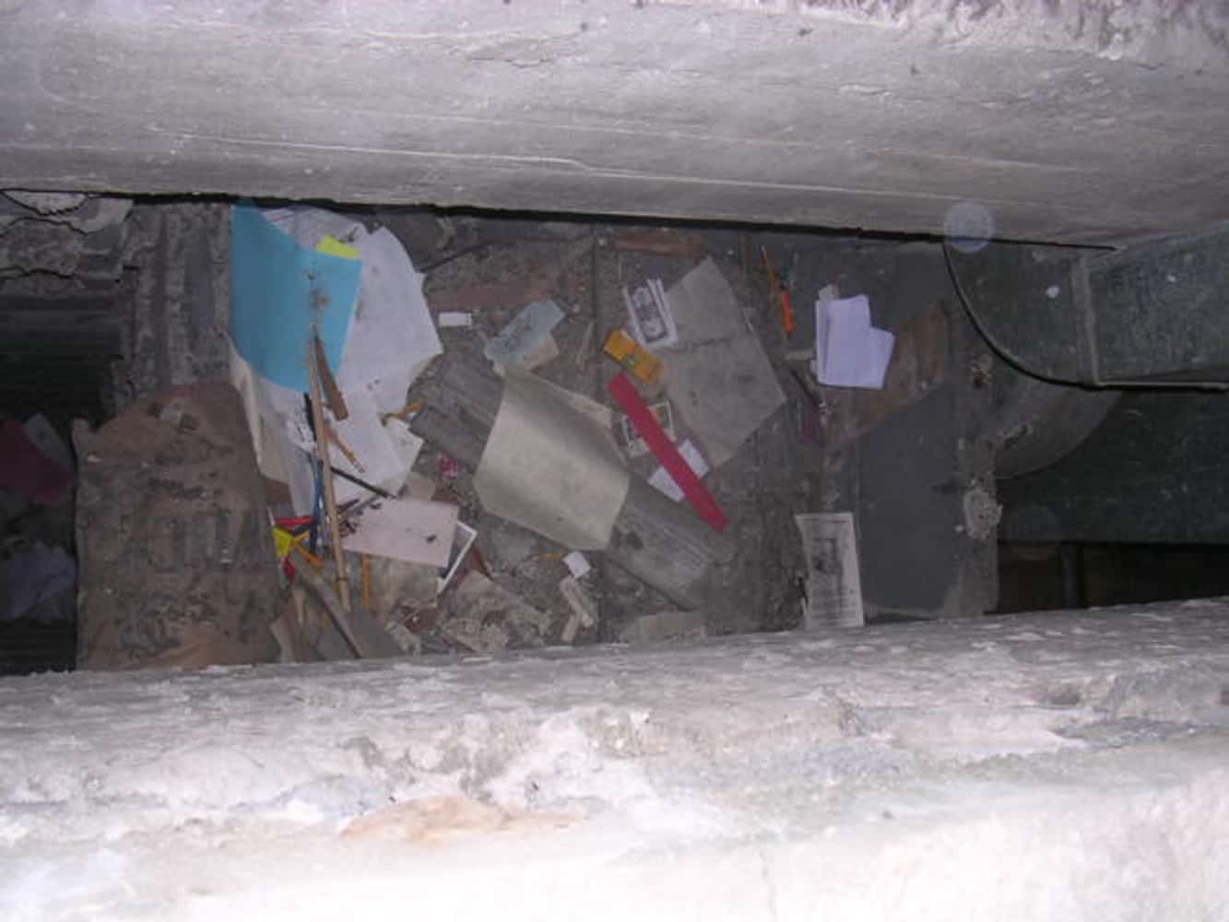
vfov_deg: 37.7
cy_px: 461
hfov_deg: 49.0
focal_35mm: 38
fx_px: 1349
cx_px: 614
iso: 100
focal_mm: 5.8
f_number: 2.8
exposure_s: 1/60.1
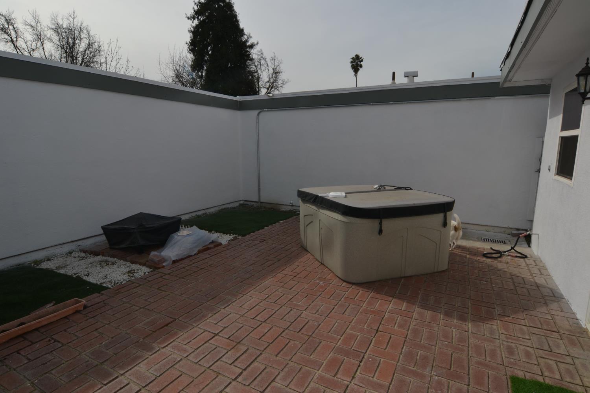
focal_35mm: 18
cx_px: 295
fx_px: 295
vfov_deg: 67.4
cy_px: 196
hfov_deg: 90.0
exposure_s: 1/200
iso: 100
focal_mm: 12
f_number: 13
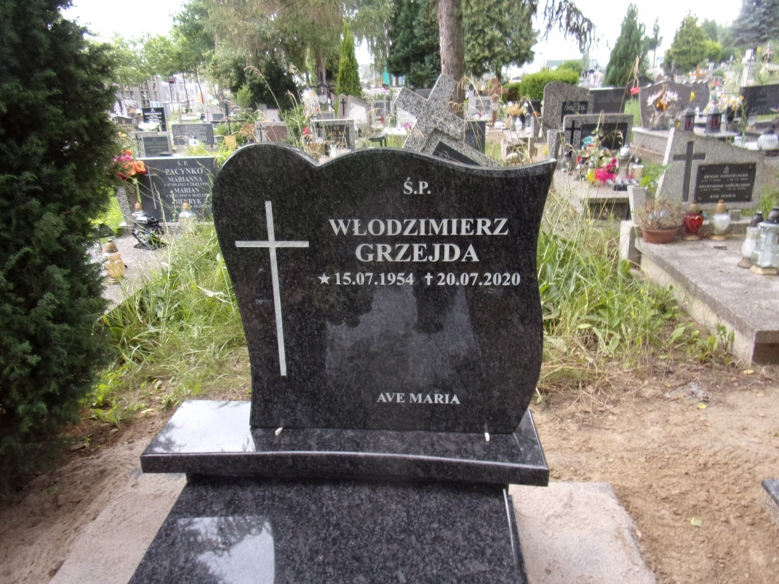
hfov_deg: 71.6
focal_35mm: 24
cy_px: 292
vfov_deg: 56.8
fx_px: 540
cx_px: 390
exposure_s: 1/80
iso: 80
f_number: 3.3
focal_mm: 4.3
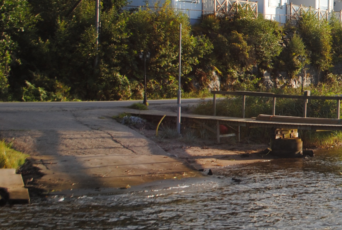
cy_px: 46
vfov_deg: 16.8
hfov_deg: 22.8
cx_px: 419
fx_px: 771
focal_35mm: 81
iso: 100
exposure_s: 1/200
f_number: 7.1
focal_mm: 22
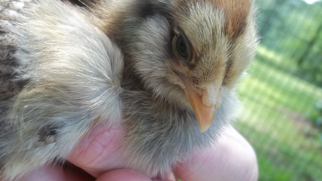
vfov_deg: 21.8
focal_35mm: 55
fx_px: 470
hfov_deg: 37.0
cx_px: 84
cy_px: 70
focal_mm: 5.9
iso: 64
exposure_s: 1/60
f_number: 3.3
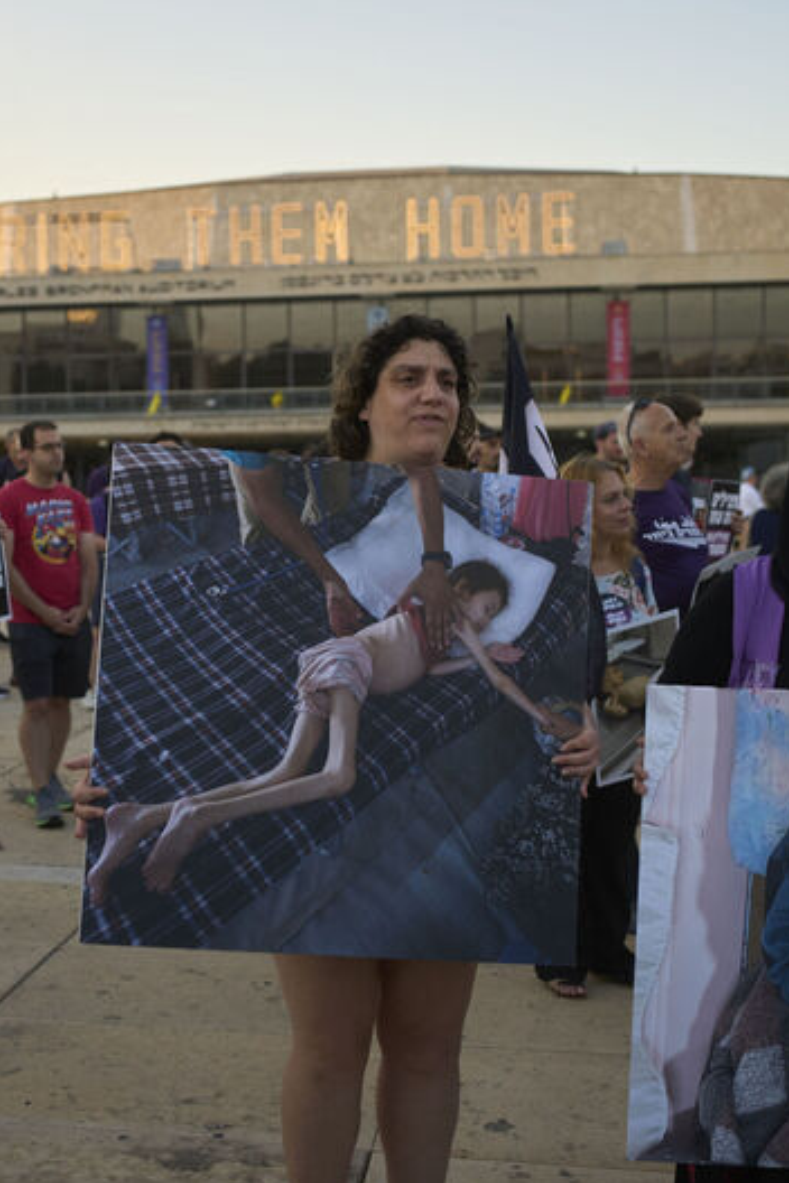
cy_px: 593
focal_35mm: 53
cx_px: 282
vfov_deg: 37.5
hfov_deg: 25.4
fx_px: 1742
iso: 200
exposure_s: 1/800
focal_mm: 35
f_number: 2.5
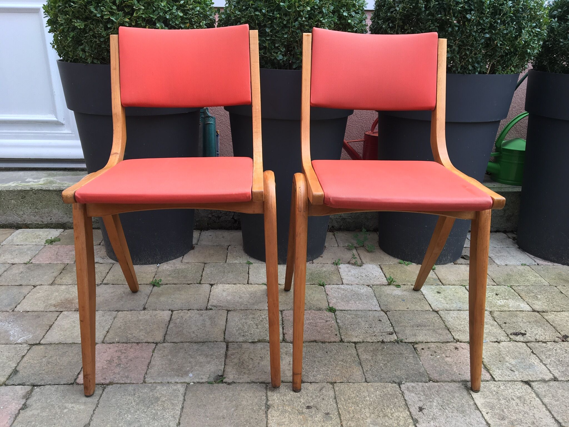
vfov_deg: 48.2
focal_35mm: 29
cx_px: 284
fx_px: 477
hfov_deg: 61.7
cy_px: 214
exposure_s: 1/50
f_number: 2.2
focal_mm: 4.15
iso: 25
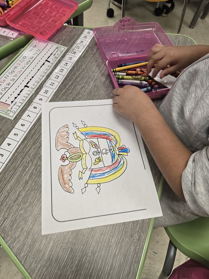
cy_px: 140
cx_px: 104
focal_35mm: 23
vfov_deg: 73.9
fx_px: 185
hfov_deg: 58.9
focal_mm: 6.3
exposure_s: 1/120
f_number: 1.7
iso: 125
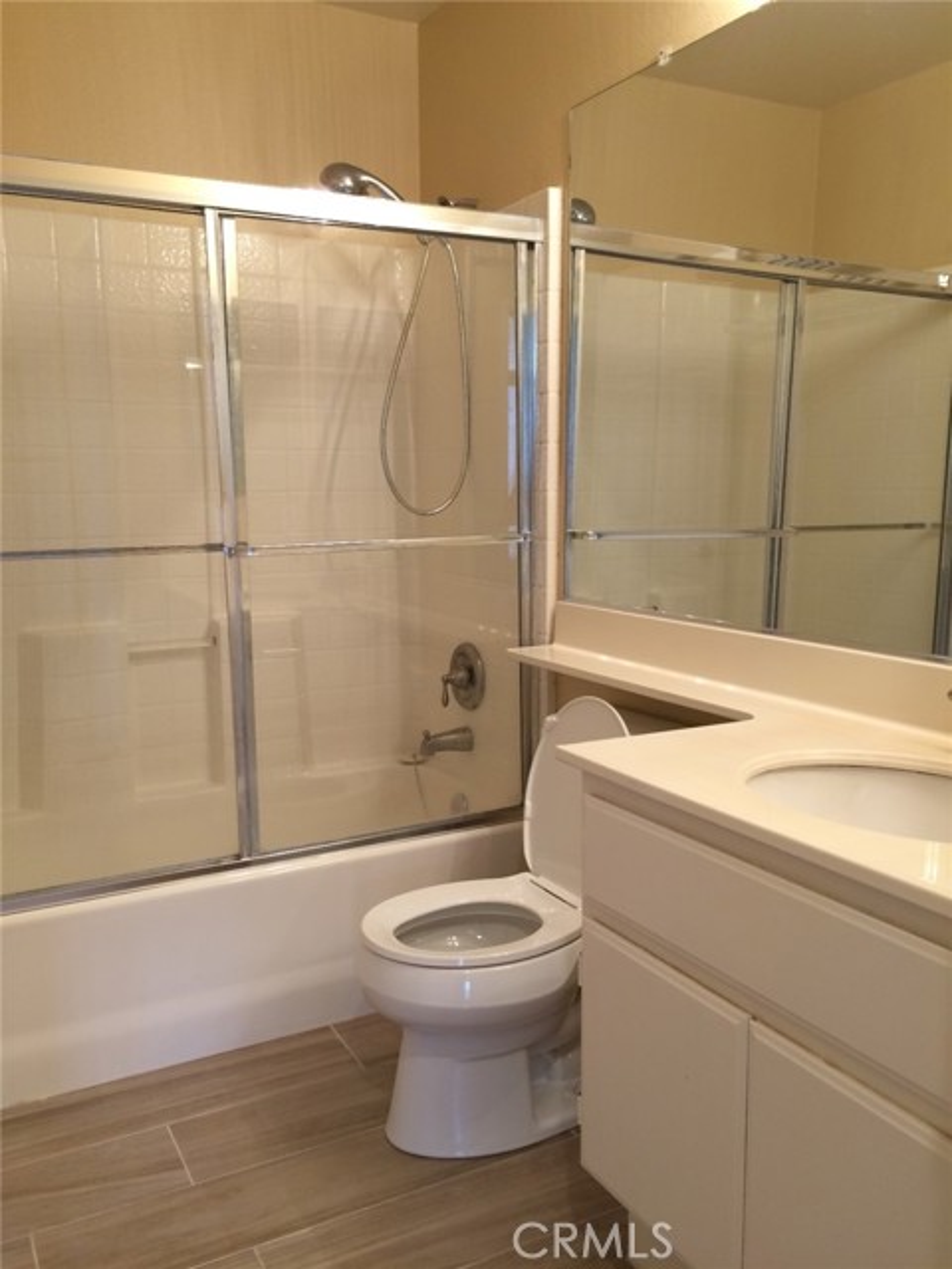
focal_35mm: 29
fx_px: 1063
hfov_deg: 48.2
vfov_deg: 61.7
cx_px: 476
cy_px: 634
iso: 100
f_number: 2.2
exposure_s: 1/30
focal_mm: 4.15
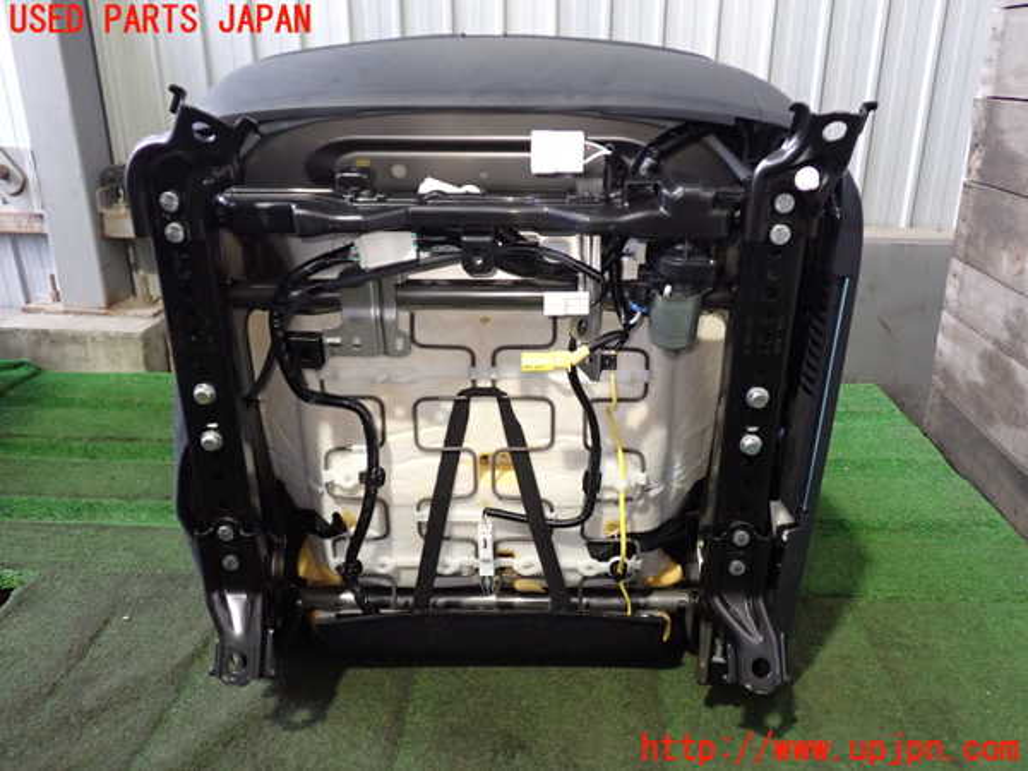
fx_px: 891
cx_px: 514
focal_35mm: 30
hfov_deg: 60.0
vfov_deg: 46.8
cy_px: 386
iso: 640
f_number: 2.3
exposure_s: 1/30
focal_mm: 5.4
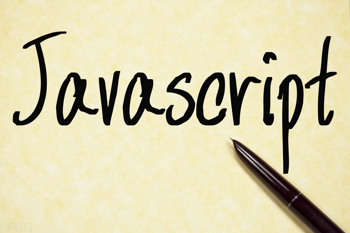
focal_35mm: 112
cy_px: 116
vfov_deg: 12.1
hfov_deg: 18.2
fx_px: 1092
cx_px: 175
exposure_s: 1/250
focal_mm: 75
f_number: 8
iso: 400
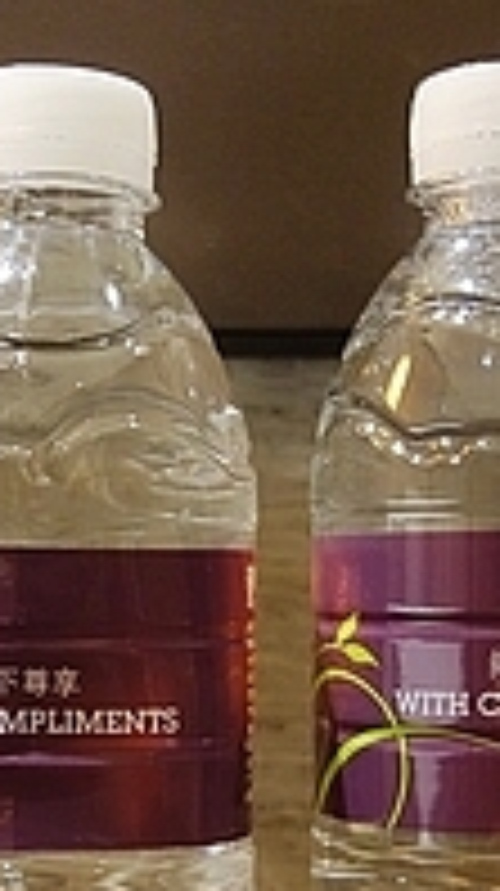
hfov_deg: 16.3
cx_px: 284
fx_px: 1749
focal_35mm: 74
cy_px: 659
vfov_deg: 28.2
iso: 800
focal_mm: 10.4
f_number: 1.8
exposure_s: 1/25
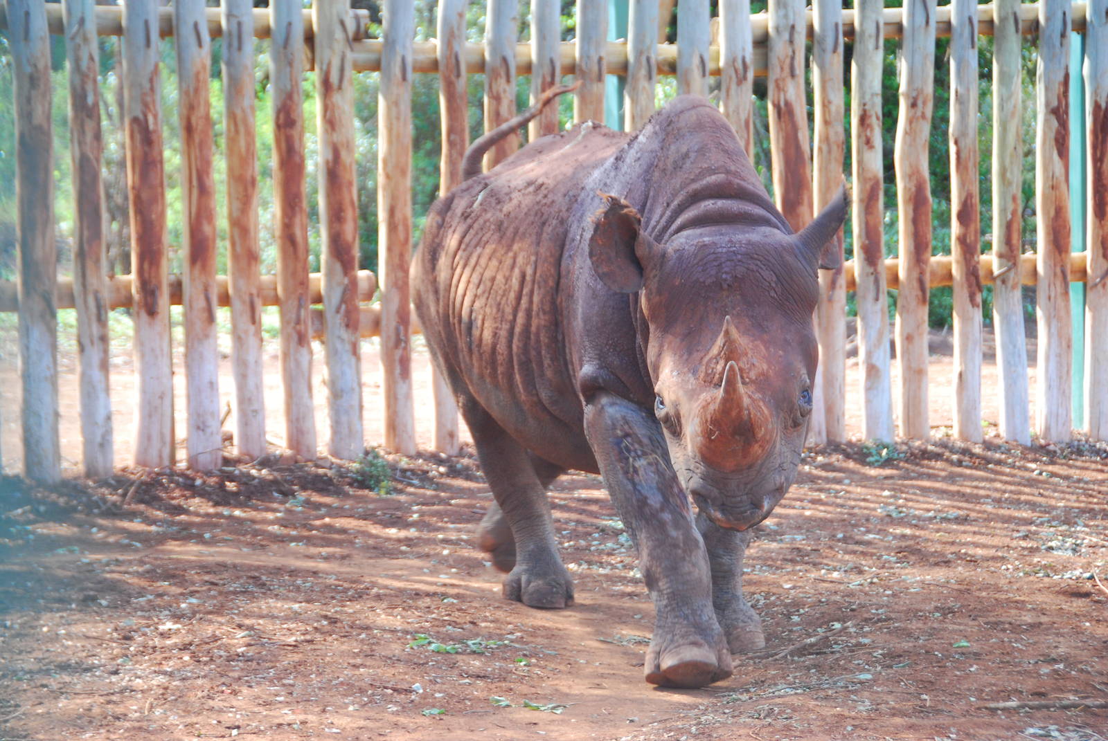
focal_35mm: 142
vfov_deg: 9.7
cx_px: 554
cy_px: 370
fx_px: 4391
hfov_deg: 14.4
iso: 400
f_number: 5.3
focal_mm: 95
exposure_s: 1/125
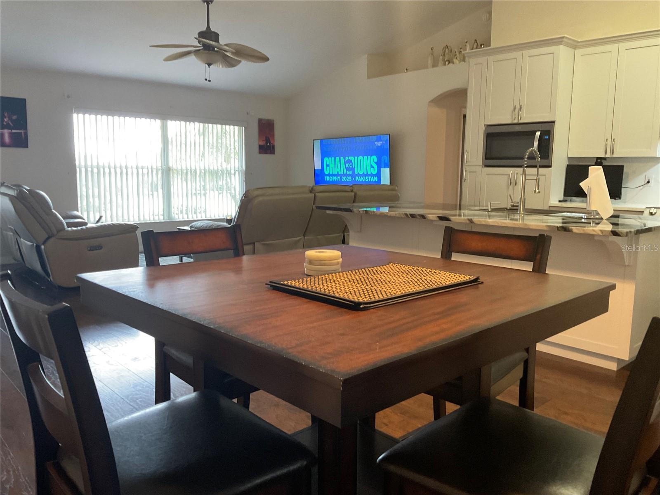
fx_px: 553
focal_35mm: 29
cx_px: 330
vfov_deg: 48.2
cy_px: 248
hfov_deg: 61.7
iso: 200
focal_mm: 3
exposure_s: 1/40
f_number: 1.8
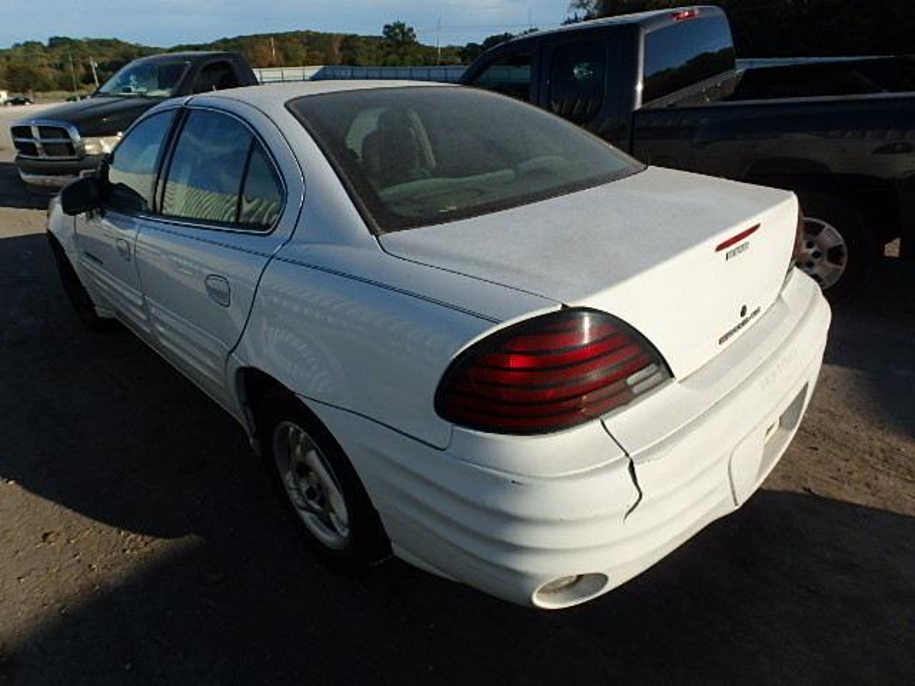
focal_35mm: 21
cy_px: 343
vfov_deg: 63.4
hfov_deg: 79.0
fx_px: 555
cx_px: 458
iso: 125
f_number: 6
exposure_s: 1/500
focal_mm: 3.7
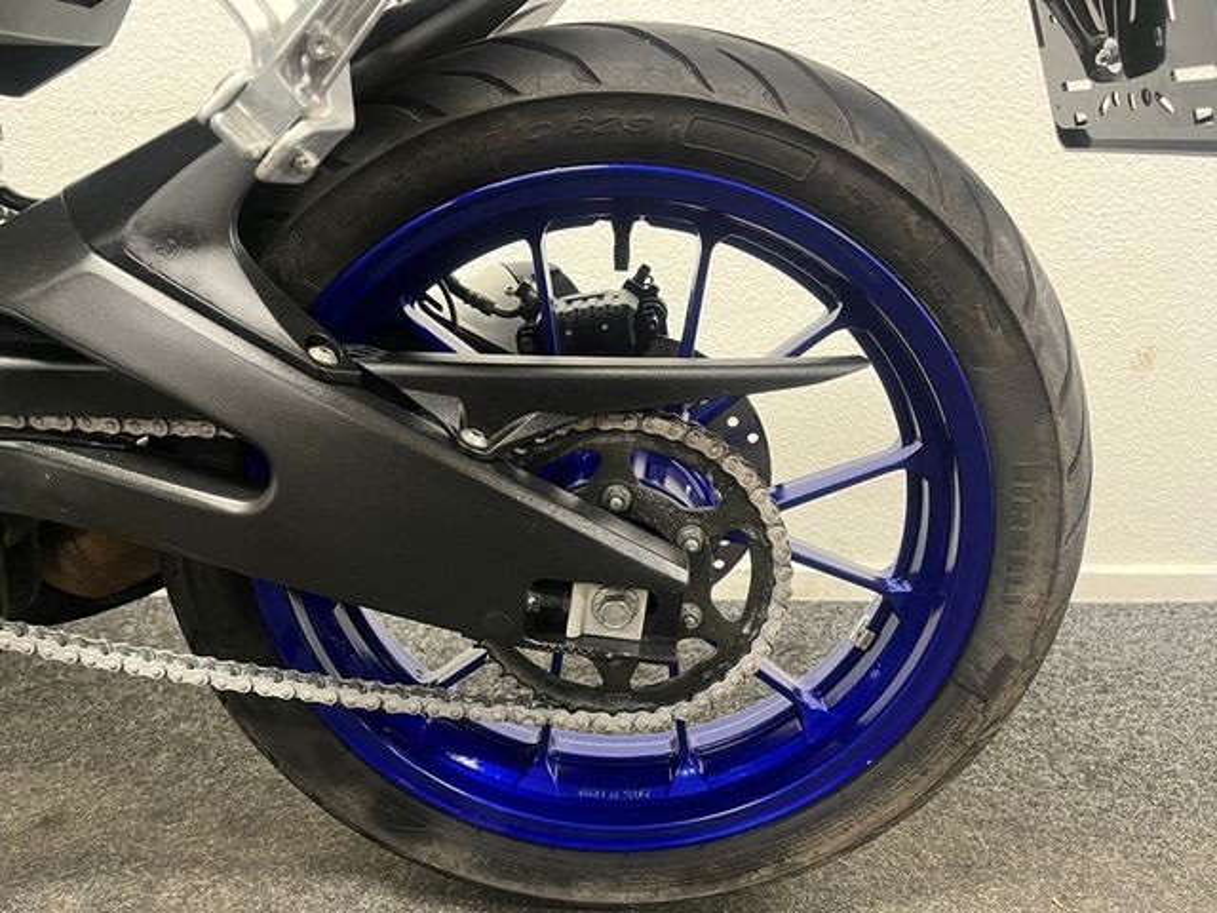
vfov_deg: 53.1
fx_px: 914
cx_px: 608
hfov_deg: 67.3
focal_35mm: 26
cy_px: 456
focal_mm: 5.1
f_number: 1.6
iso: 400
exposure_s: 1/33
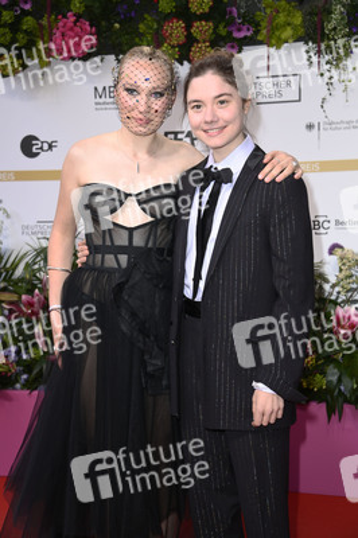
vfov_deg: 28.9
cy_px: 269
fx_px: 1046
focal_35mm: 70
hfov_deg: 19.4
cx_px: 179
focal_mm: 70
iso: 500
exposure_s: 1/200
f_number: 5.6
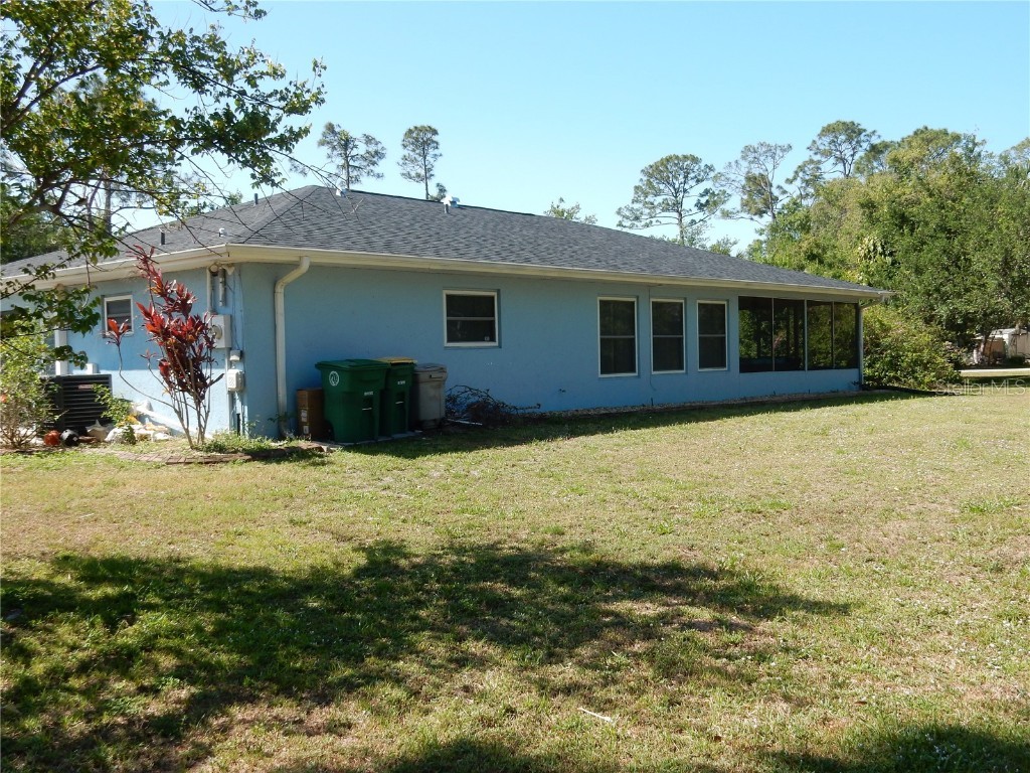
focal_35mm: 36
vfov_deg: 39.7
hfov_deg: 51.4
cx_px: 515
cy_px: 386
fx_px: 1071
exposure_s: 1/500
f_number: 4
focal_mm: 6.4
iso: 125
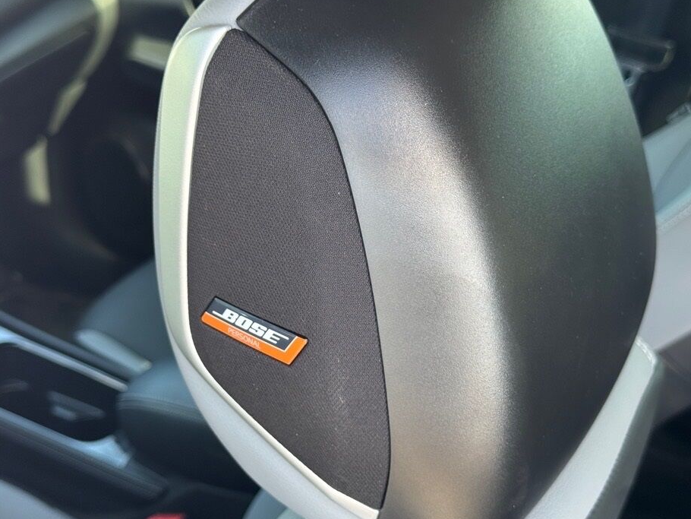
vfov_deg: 27.0
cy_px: 271
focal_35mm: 54
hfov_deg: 35.5
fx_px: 1078
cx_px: 338
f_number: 1.78
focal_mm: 6.76
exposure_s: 1/146
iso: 100
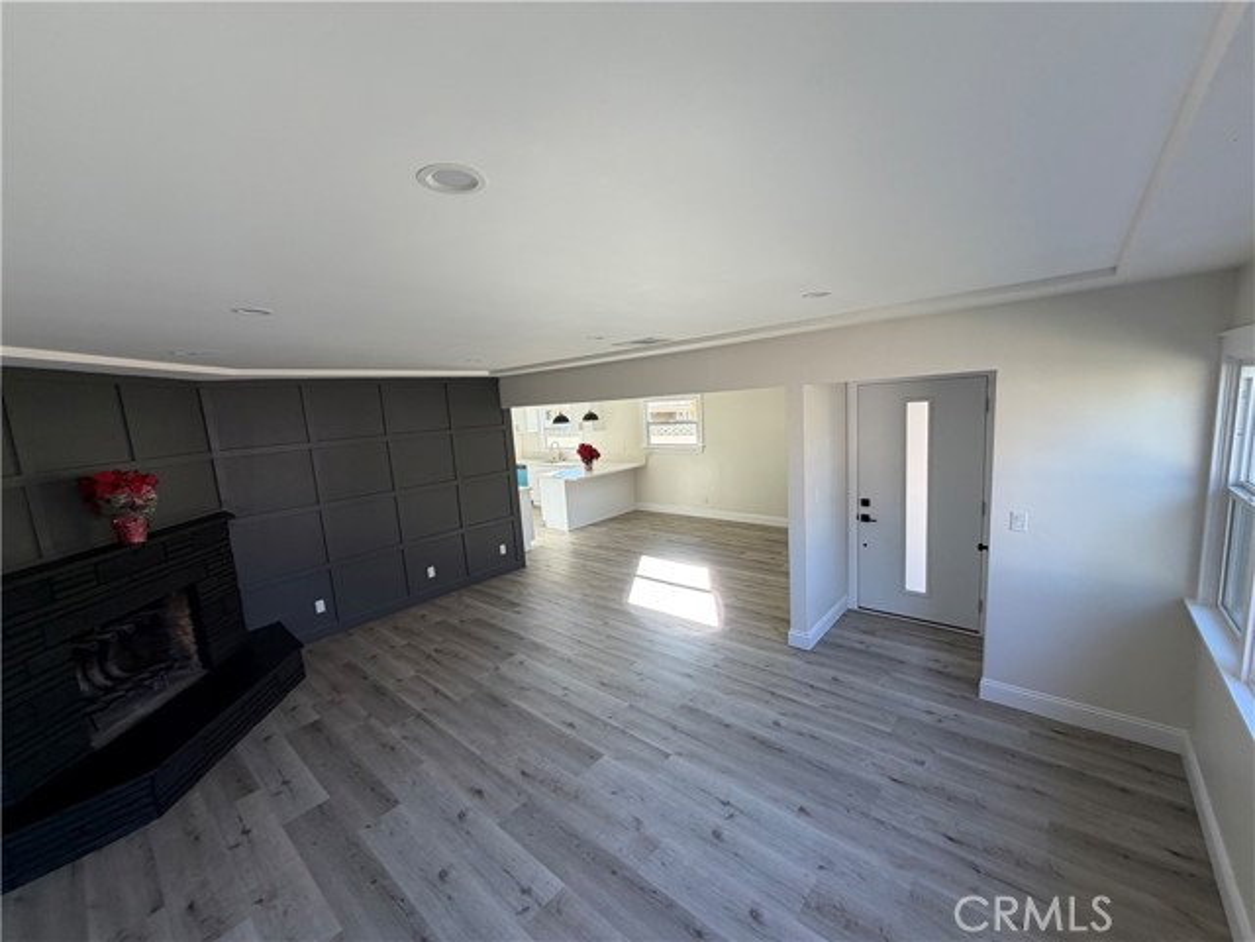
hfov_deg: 102.1
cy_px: 471
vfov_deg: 85.7
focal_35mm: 14
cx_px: 628
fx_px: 508
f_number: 2.2
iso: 100
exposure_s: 1/121
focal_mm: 2.22
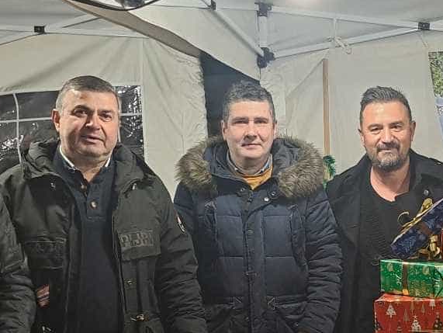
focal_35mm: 70
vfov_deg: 20.7
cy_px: 278
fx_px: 896
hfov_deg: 26.8
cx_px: 397
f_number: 1.8
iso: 200
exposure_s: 1/50
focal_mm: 4.65
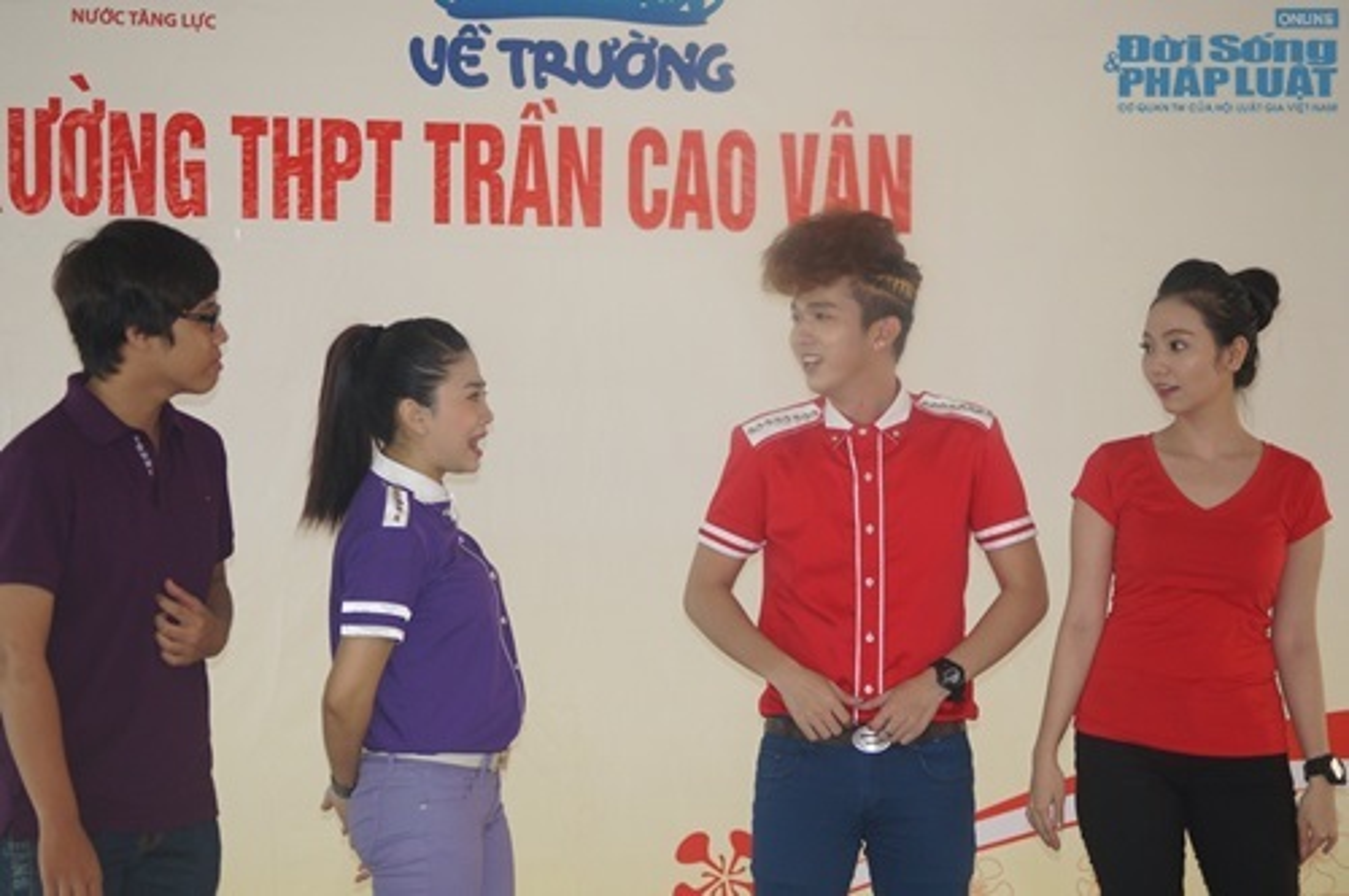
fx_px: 4771
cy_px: 448
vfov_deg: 10.7
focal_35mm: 128
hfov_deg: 16.1
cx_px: 674
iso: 320
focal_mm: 85
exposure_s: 1/160
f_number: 4
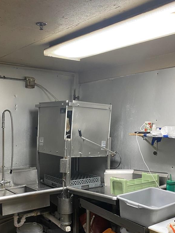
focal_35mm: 40
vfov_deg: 46.2
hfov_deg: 35.5
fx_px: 270
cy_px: 153
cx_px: 55
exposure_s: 1/60
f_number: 1.8
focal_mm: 4.25
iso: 125
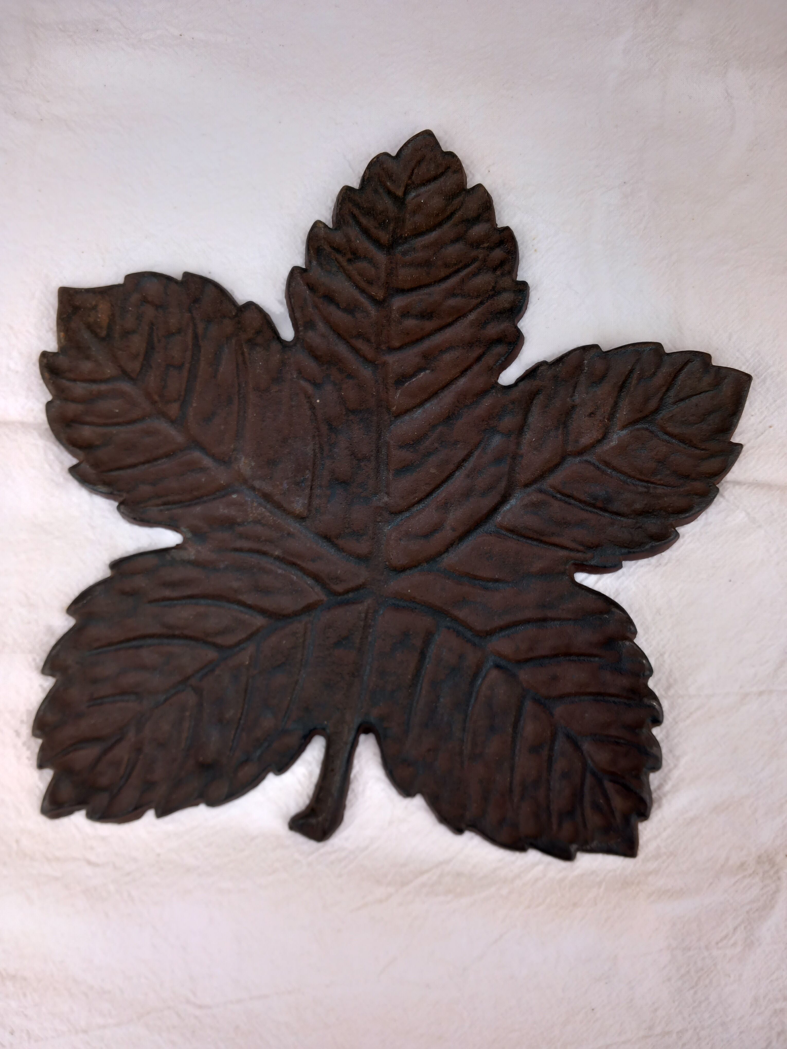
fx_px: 818
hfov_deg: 51.4
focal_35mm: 27
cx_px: 394
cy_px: 524
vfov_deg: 65.3
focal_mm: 4
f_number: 1.8
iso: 20
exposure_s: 1/107
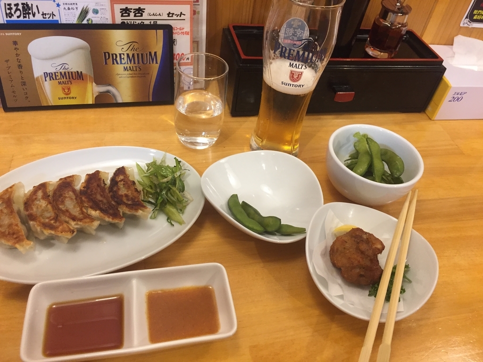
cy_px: 181
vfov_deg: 48.2
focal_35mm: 29
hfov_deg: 61.7
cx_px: 242
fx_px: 405
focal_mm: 4.15
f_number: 2.2
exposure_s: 1/30
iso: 125
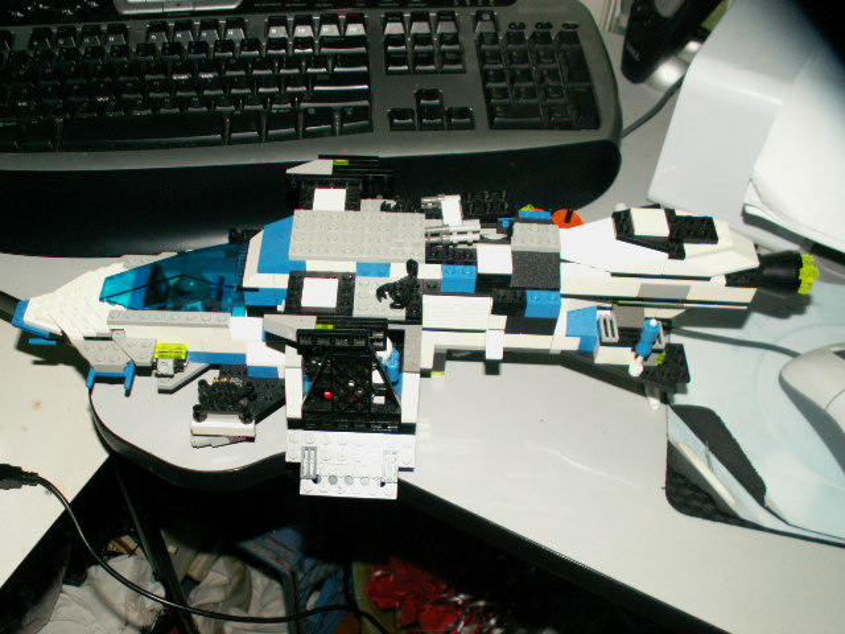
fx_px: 854
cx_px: 422
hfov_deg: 52.6
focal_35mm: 35
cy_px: 317
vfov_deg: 40.7
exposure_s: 1/40
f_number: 2.8
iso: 160
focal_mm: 5.86
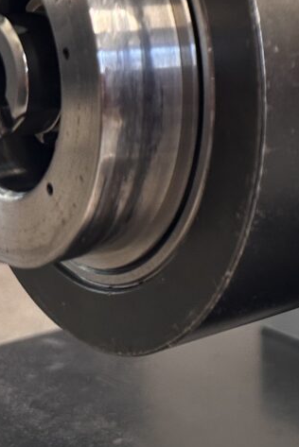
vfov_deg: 24.7
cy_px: 96
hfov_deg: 14.1
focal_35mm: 81
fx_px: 1008
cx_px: 608
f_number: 1.78
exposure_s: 1/100
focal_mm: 6.86
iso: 200
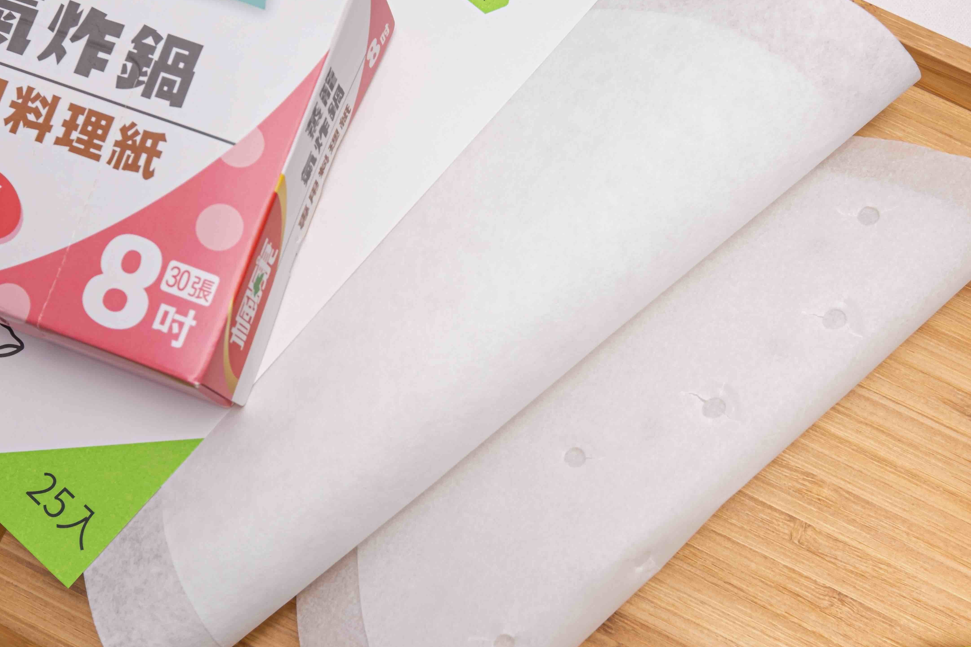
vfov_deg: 25.9
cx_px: 399
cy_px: 393
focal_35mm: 52
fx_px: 1402
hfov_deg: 38.1
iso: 80
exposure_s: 1/100
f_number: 9
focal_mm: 24
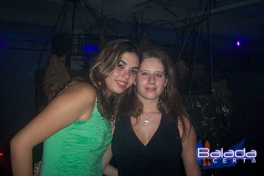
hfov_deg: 50.7
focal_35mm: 38
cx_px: 132
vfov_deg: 35.1
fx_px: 279
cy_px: 88
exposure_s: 1/30
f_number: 2.8
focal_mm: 8
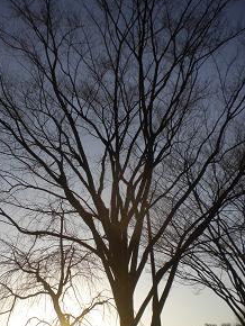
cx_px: 93
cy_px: 197
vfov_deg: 42.7
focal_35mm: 44
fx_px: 415
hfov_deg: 32.8
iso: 80
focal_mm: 6.3
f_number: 4.6
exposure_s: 1/963
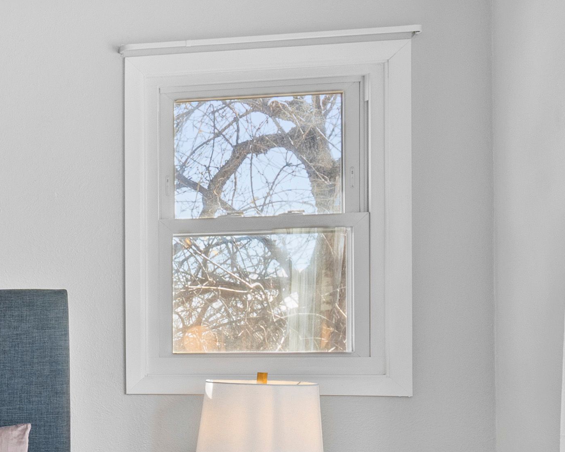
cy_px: 355
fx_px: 1271
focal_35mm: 76
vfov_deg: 20.0
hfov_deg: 18.8
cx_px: -472
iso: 640
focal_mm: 16
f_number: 8
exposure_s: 1/5
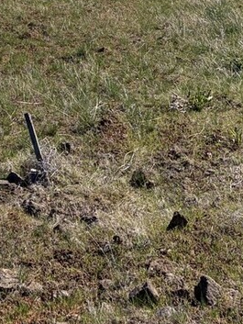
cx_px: 47
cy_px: -229
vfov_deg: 16.1
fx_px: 992
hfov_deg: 13.9
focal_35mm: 106
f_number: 1.6
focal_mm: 5.96
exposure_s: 1/4329
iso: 50
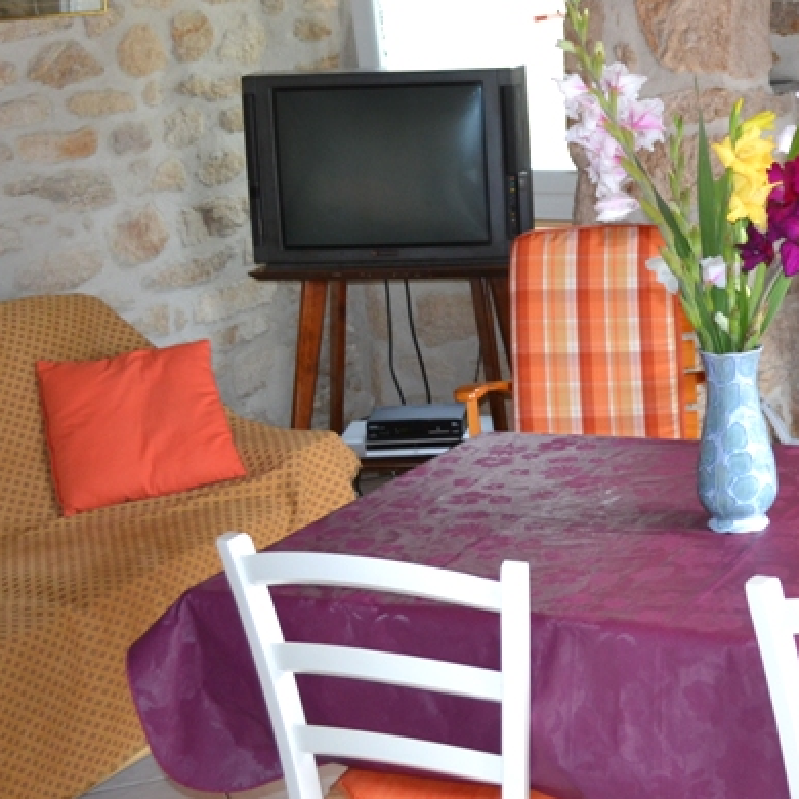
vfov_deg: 23.8
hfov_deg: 23.0
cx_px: 805
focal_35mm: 72
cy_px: 216
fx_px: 1880
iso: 500
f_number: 3.8
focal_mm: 22
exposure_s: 1/60
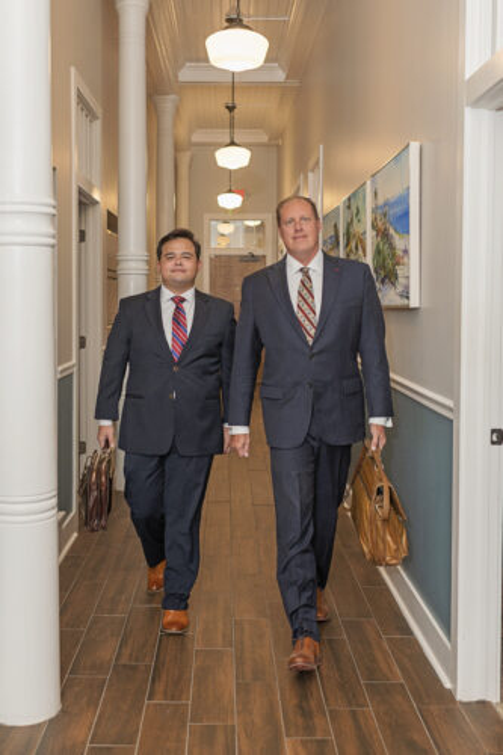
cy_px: 378
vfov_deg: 54.5
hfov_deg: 37.8
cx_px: 252
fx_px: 734
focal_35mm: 35
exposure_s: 1/125
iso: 400
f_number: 2.8
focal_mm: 35
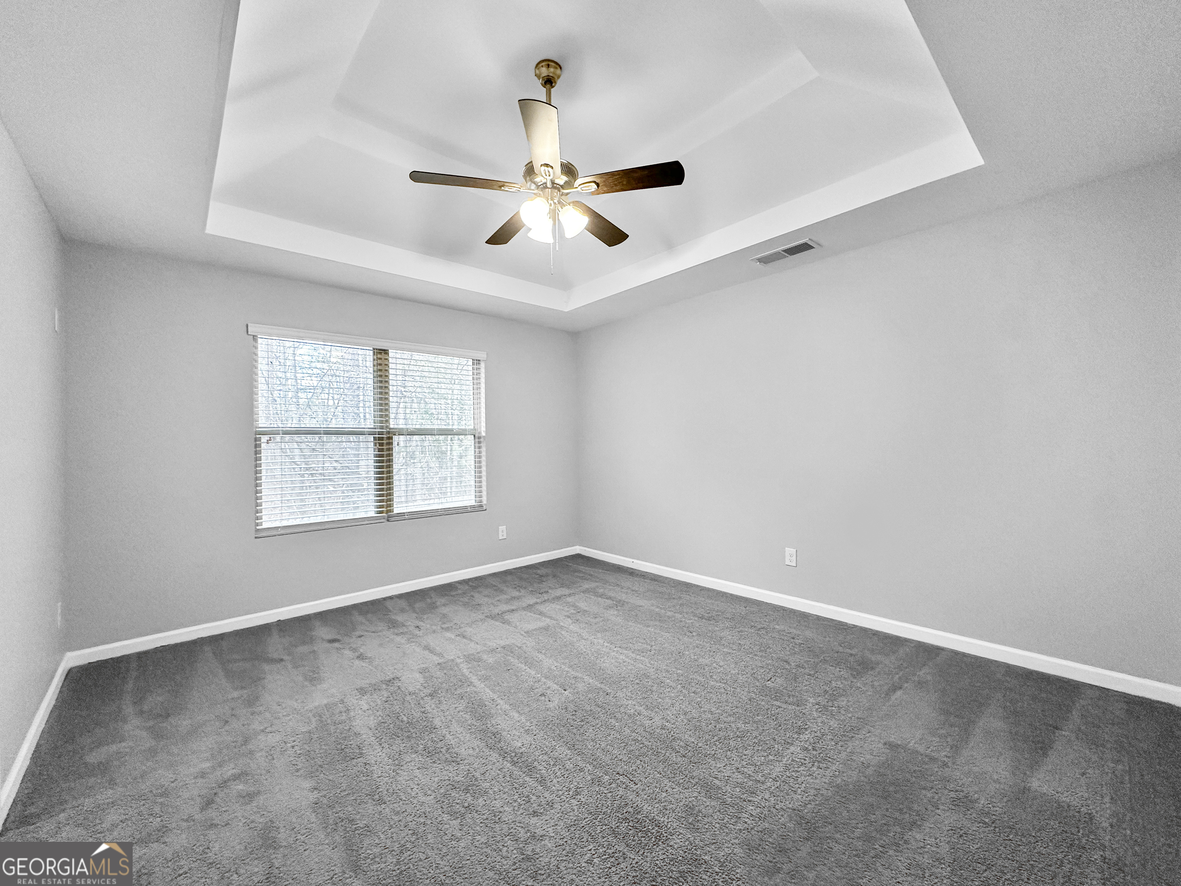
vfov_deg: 85.7
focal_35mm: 14
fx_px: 478
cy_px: 443
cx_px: 590
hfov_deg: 102.1
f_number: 2.2
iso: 160
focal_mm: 2.22
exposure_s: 1/60
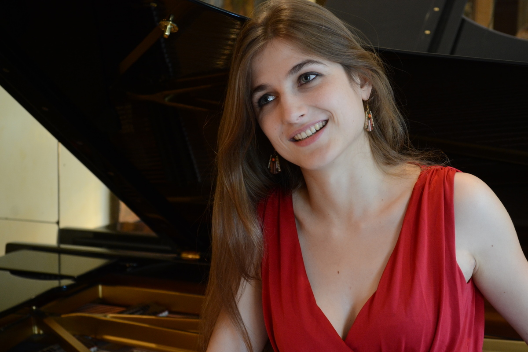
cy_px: 176
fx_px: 1100
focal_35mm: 75
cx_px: 264
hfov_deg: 27.0
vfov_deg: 18.2
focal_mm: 50
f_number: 5.6
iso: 800
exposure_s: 1/13
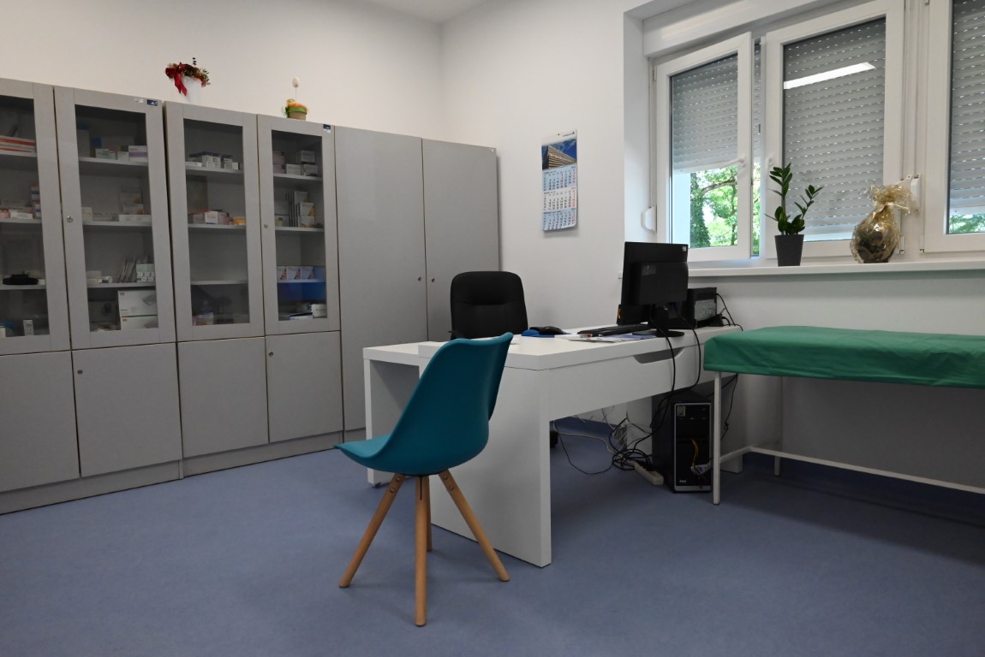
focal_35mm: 24
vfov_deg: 53.2
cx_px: 492
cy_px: 328
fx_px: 657
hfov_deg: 73.7
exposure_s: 1/320
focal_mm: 24
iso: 5000
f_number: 10
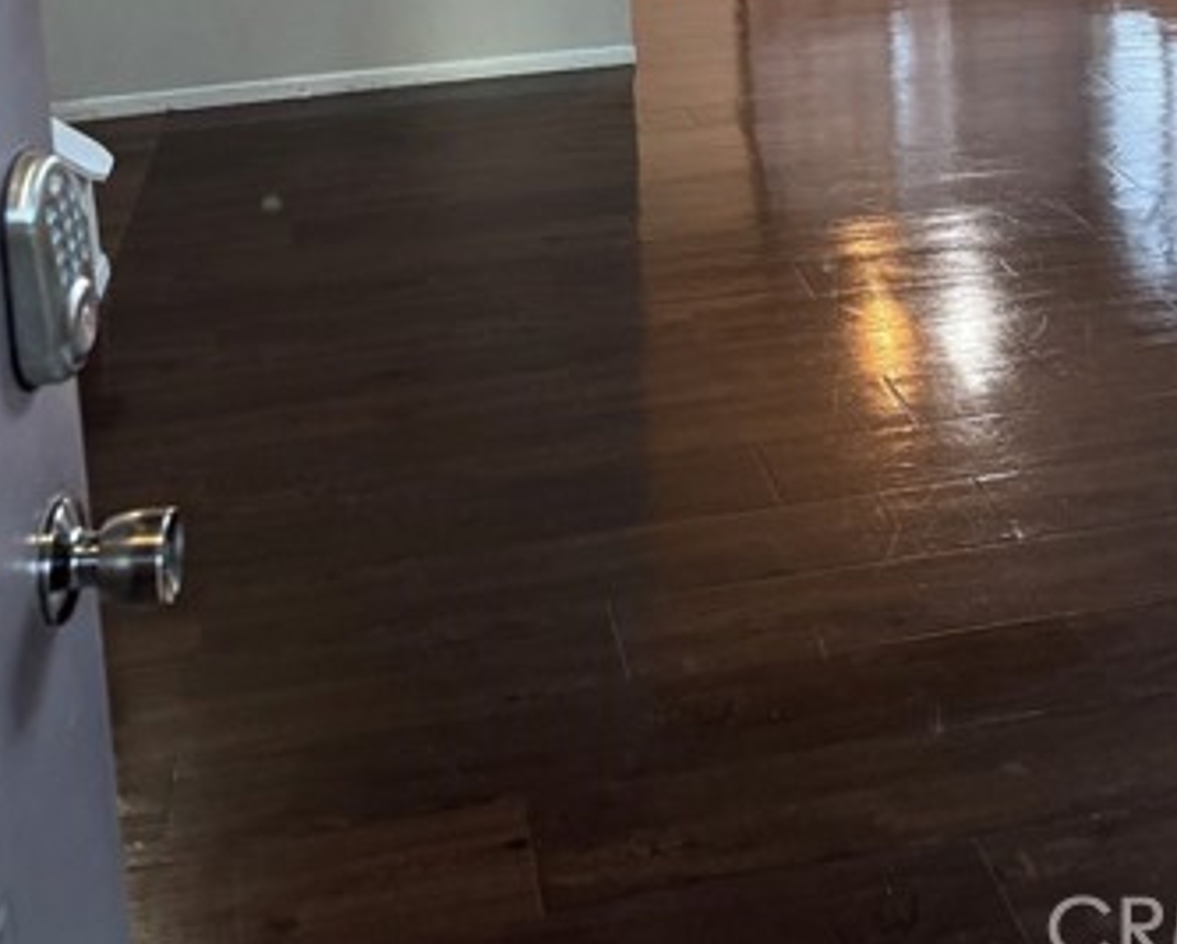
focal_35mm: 45
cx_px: 626
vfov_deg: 29.4
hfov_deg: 41.1
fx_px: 1569
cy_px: -152
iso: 250
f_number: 1.78
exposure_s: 1/60
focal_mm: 6.76
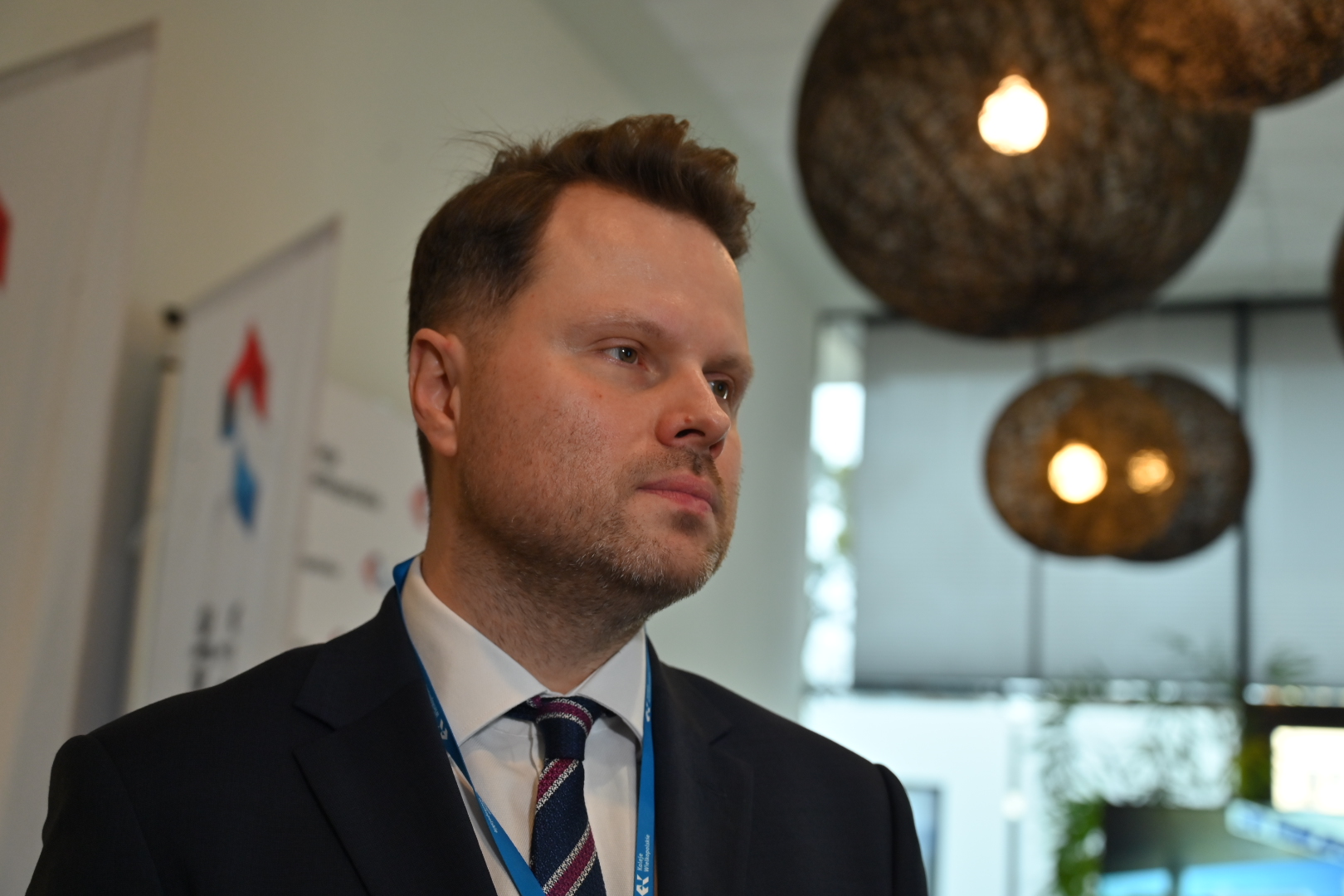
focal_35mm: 50
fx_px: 1867
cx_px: 672
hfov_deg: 39.6
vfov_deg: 27.0
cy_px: 448
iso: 640
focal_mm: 50
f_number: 4
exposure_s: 1/100
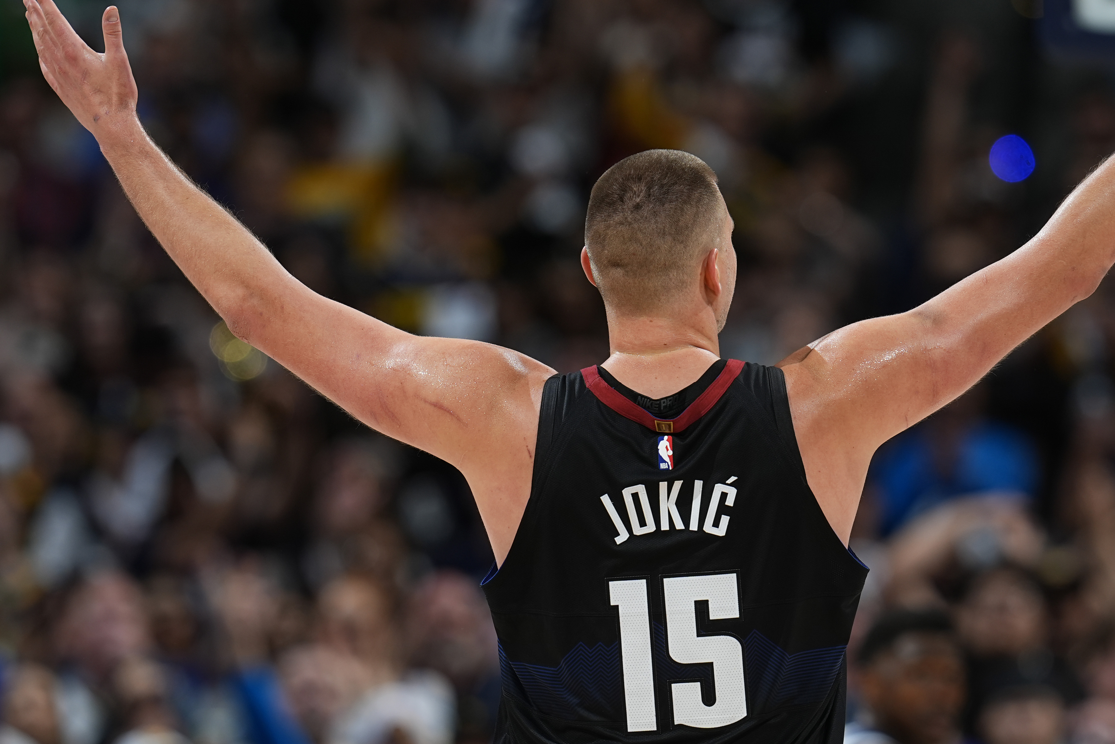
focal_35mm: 532
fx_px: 16477
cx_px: 609
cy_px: 426
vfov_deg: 2.6
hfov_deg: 3.9
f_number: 4
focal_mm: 400
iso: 400
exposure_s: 1/1600
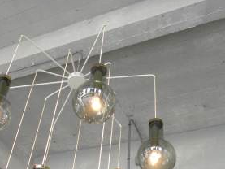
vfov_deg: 24.4
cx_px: 37
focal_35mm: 60
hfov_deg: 31.2
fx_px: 390
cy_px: 85
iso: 270
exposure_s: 1/70
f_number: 2.8
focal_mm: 4.6
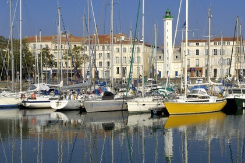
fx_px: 490
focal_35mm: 72
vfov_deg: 18.9
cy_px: 82
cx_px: 122
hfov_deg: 28.1
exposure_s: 1/160
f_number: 13
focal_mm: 48
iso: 100
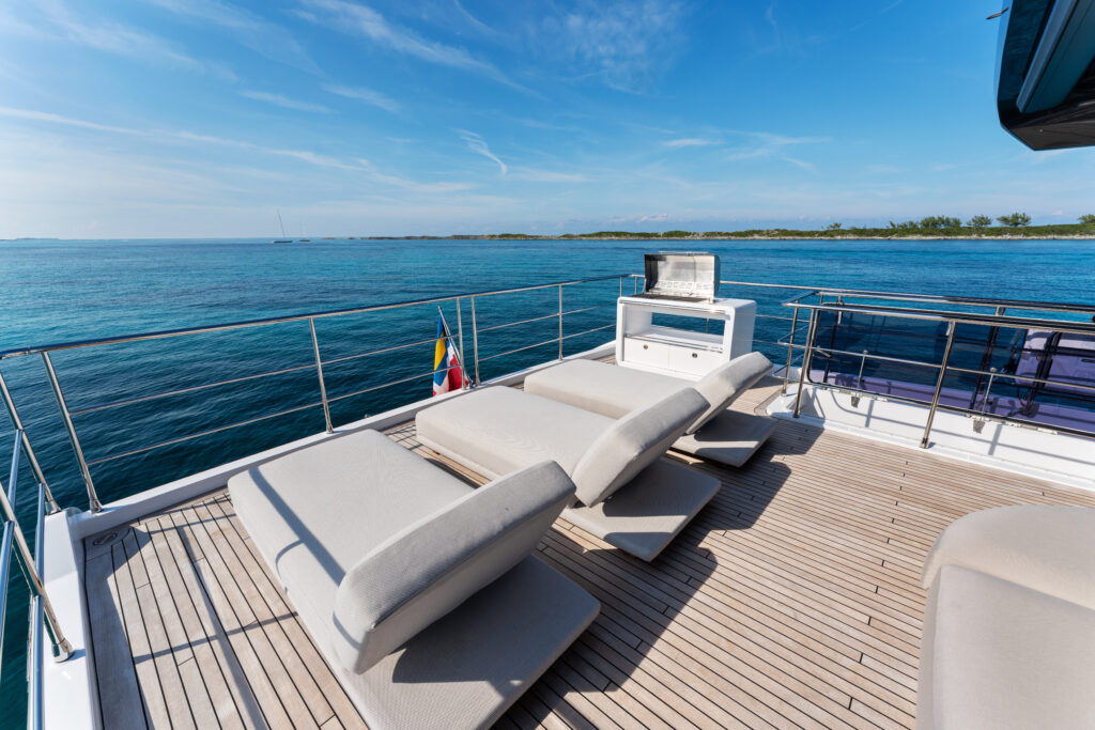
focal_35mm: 14
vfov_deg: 81.2
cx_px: 548
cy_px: 365
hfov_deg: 104.2
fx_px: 426
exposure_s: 1/250
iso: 100
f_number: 10
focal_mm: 14
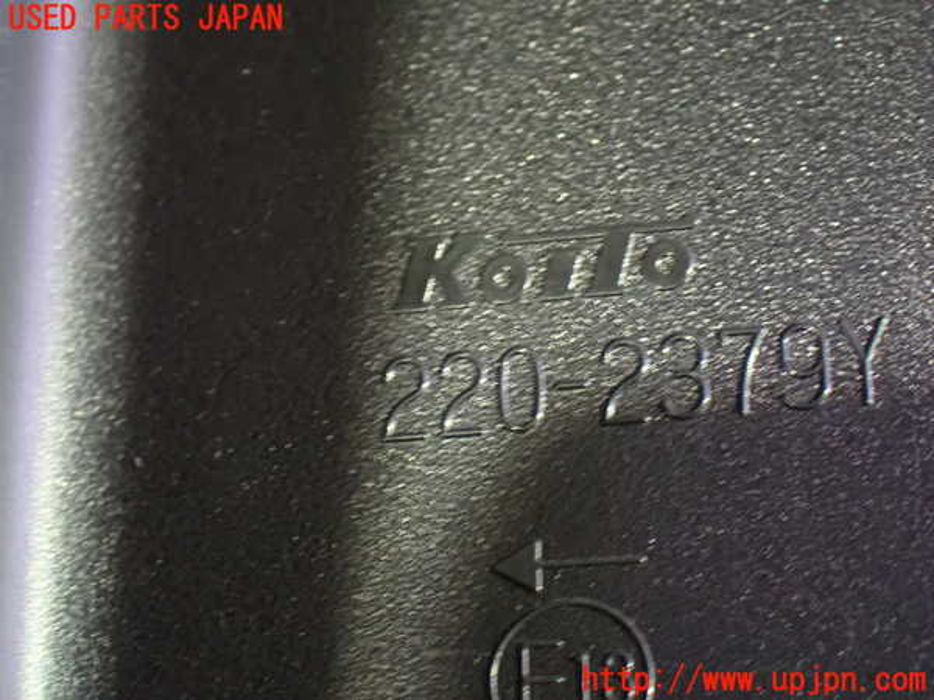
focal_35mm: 94
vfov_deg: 15.7
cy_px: 350
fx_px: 2536
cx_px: 467
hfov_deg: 20.9
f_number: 4.7
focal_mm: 16.79
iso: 1600
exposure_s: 1/8
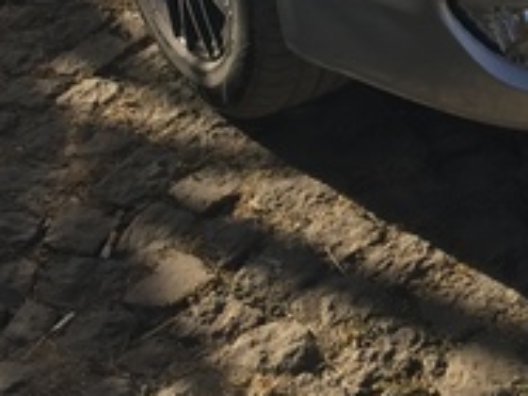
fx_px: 1890
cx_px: 424
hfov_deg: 15.8
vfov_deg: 11.0
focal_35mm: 124
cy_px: -368
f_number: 2.2
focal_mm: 4.15
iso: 32
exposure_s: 1/1582
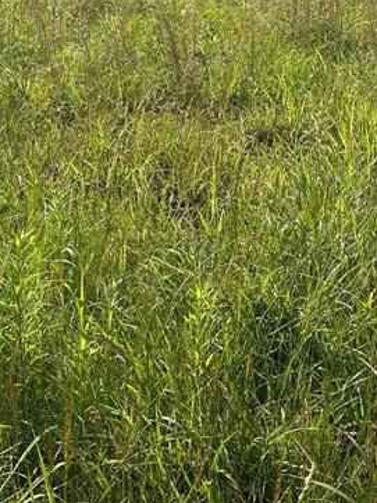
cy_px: -25
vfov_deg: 33.5
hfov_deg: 27.9
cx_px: 67
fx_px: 740
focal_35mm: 51
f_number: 1.78
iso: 80
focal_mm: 6.86
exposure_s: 1/3717
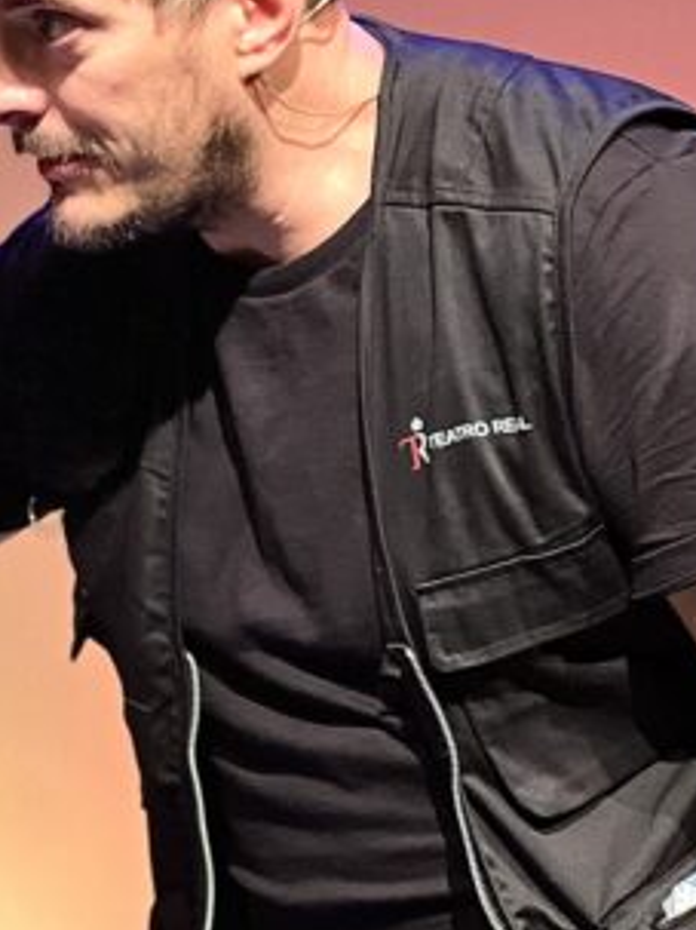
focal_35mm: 195
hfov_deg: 7.5
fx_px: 5231
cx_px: -202
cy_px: 298
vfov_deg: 10.1
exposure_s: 1/33
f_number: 2.8
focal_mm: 9
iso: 320
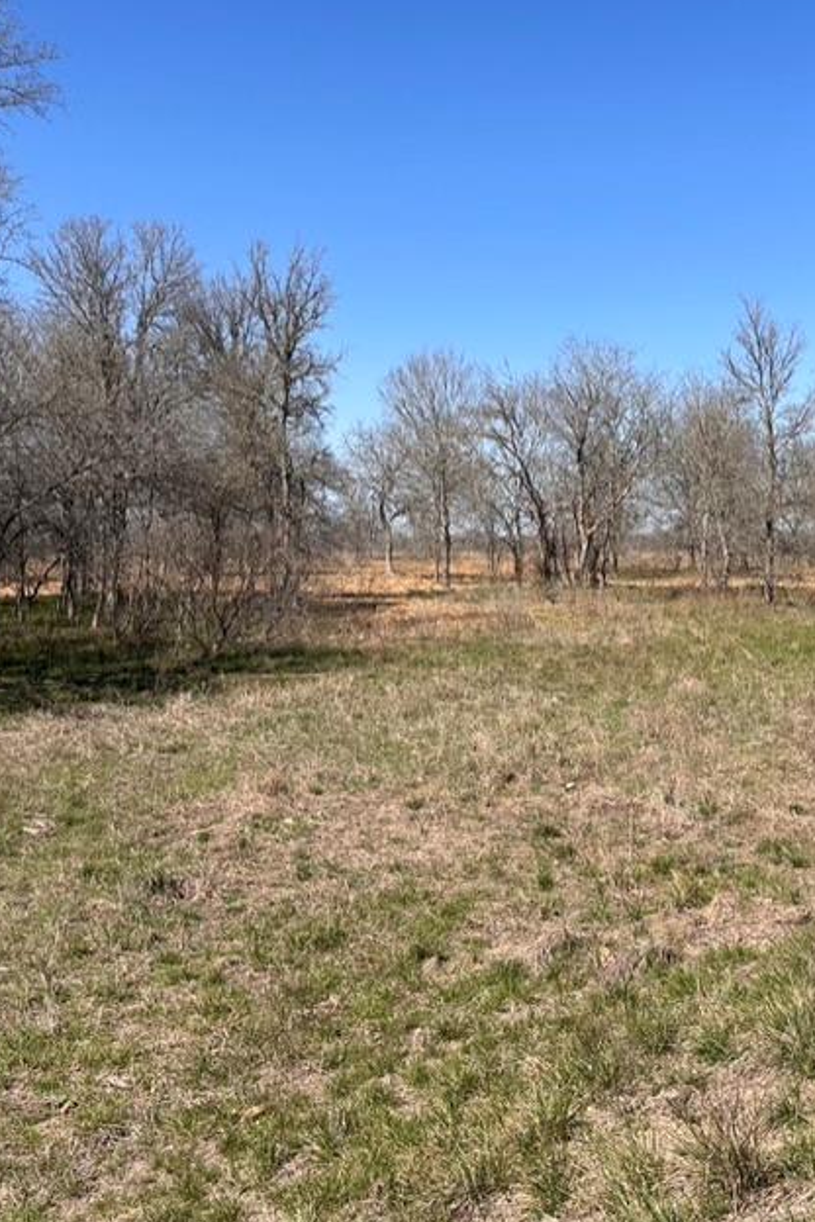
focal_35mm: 41
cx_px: 603
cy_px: 512
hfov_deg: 32.1
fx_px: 1392
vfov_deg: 47.2
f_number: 1.78
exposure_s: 1/4348
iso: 80
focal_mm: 6.86
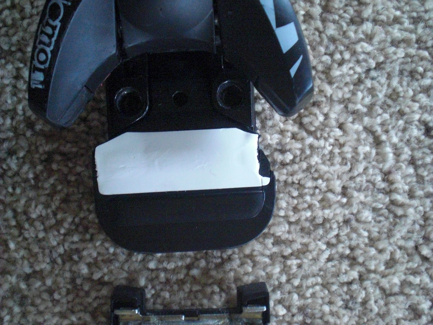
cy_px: 162
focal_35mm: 51
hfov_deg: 37.5
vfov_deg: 28.6
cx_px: 216
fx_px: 638
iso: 800
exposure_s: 1/125
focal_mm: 8.44
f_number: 3.6
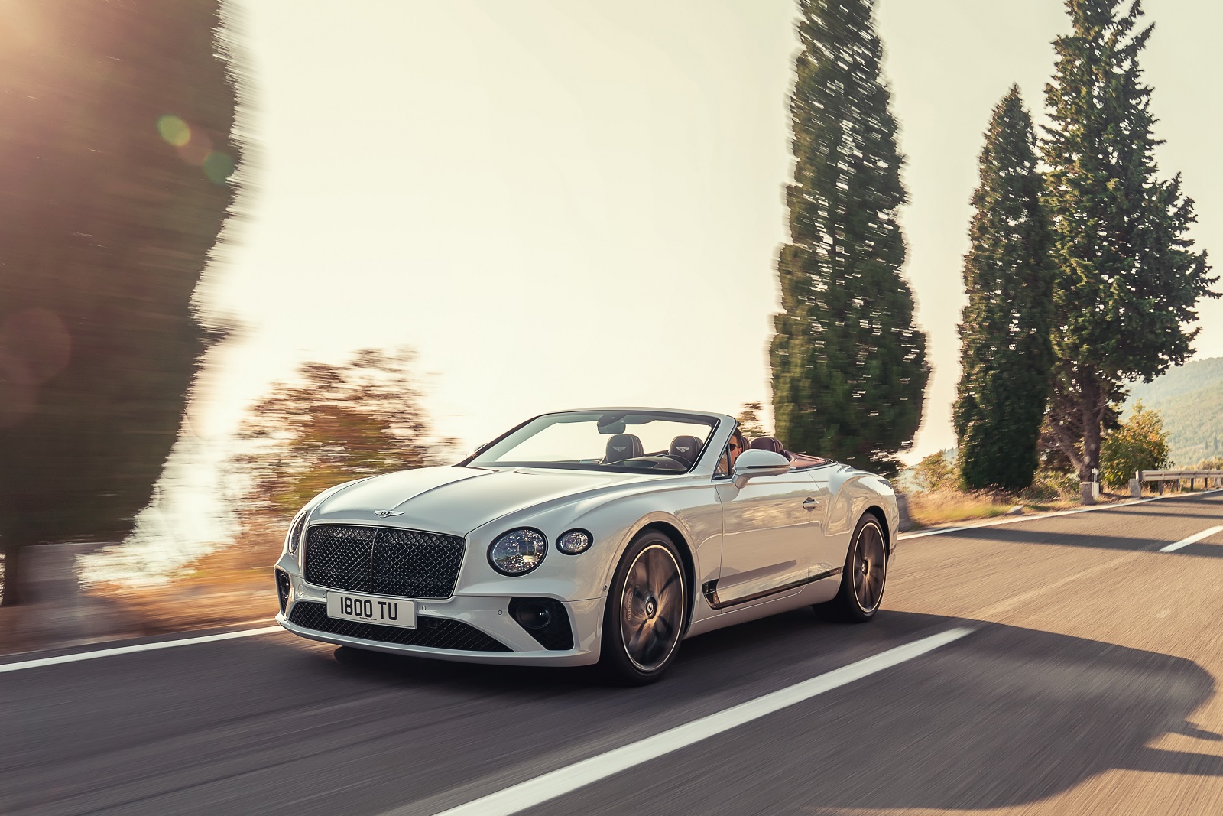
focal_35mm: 36
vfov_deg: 36.8
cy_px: 461
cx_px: 633
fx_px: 1223
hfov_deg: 53.1
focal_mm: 30
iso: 100
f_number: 10
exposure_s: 1/30
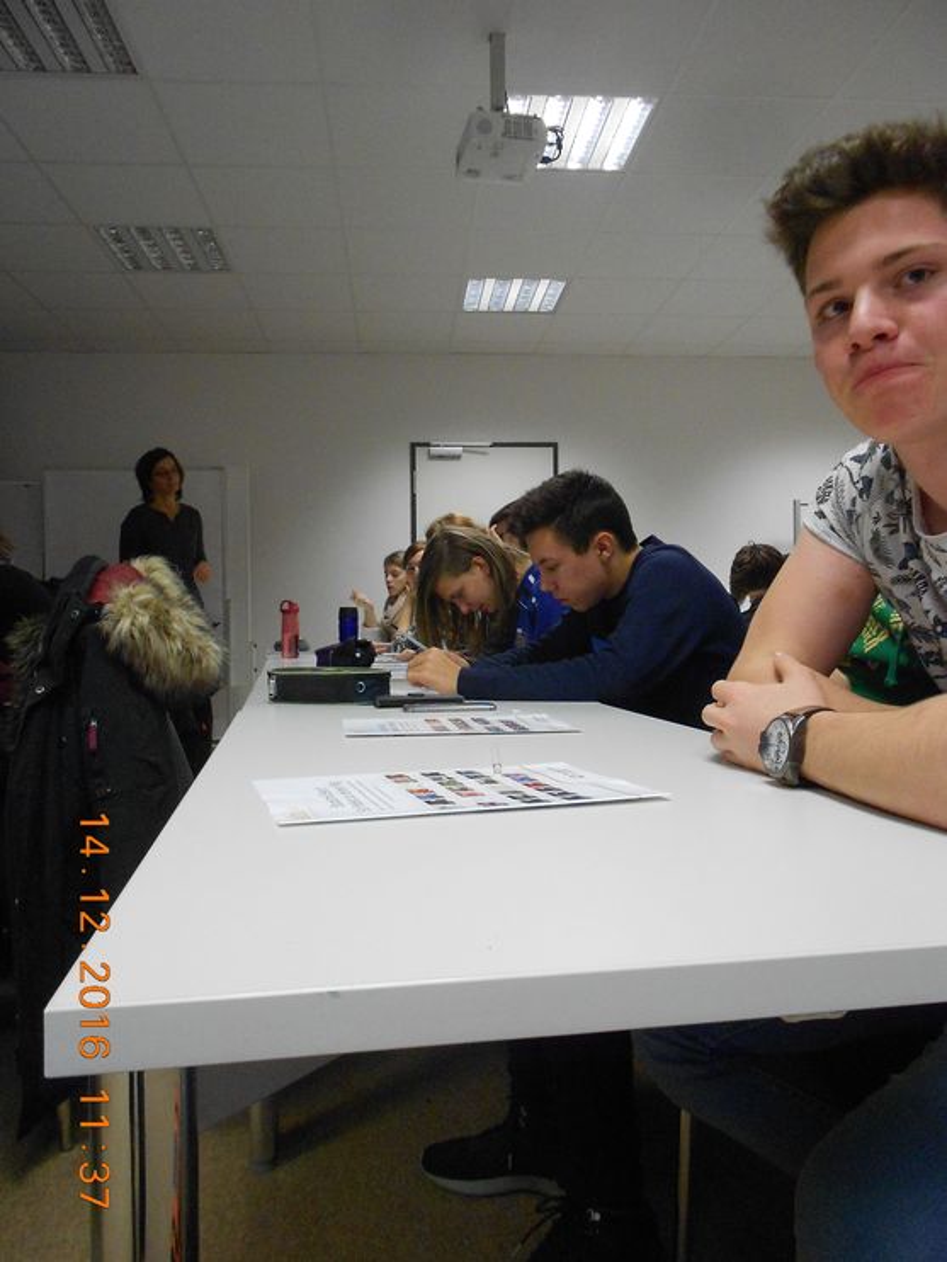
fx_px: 948
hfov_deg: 53.1
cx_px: 474
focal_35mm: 26
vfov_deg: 67.3
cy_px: 631
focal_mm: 4.6
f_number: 3.2
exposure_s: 1/50
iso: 400
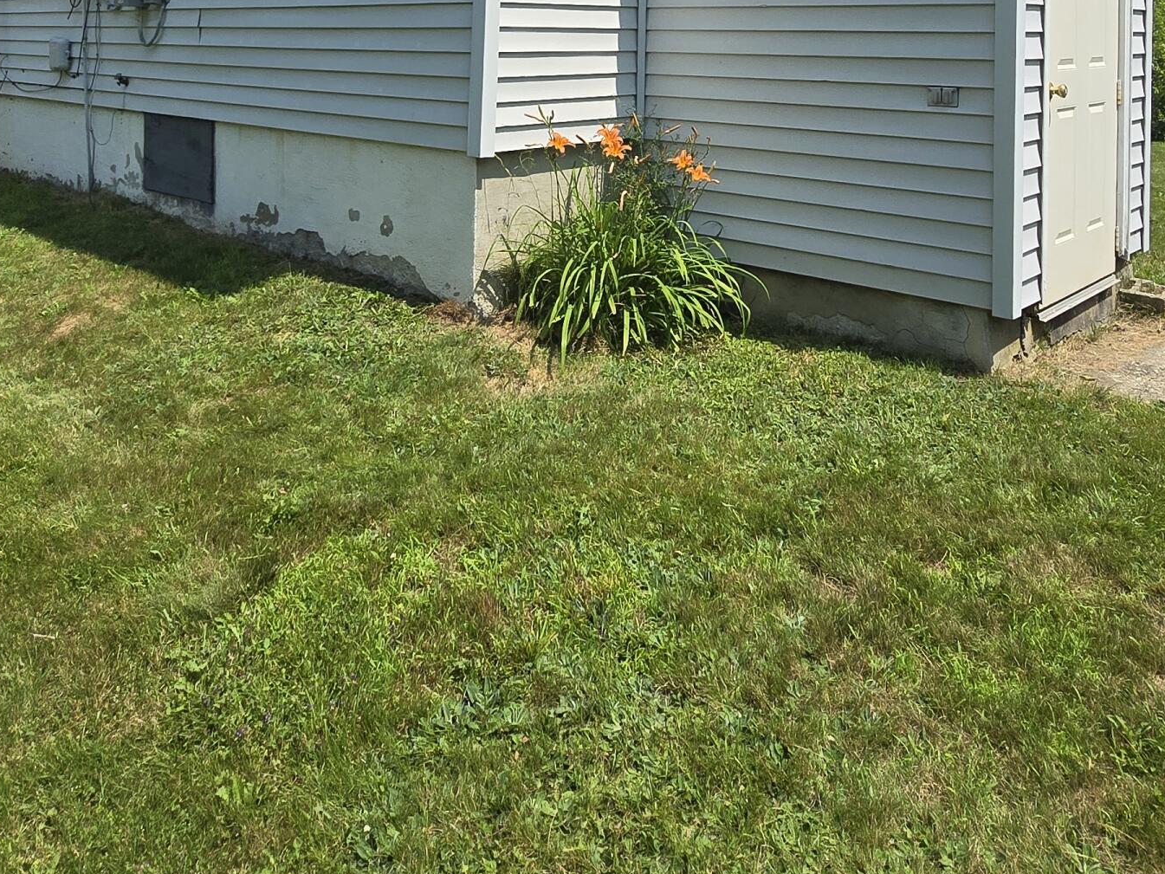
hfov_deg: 61.6
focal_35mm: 29
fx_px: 976
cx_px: 569
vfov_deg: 43.3
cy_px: 57
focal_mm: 2.2
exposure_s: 1/2265
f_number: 2.2
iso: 50
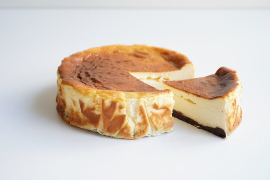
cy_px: 90
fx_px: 394
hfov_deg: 37.8
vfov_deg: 25.8
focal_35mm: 52
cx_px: 135
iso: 2500
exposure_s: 1/320
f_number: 4.5
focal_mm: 35
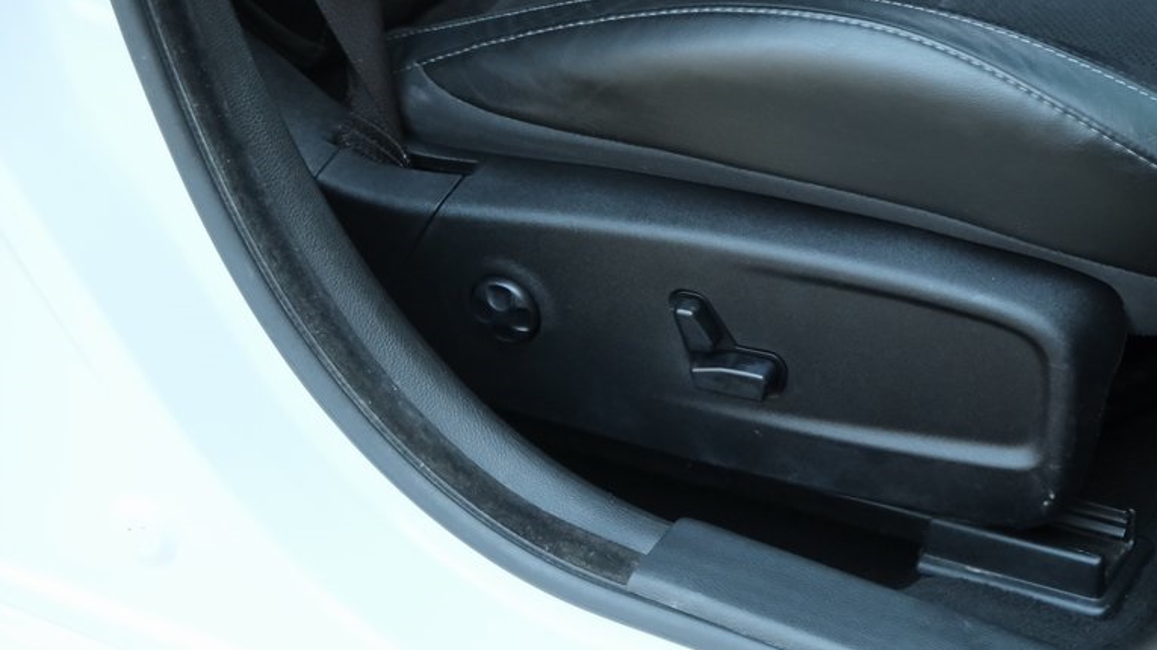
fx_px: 2883
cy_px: 358
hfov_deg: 22.6
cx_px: 738
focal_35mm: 94
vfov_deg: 12.9
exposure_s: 1/640
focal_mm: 44.4
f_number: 5
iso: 4000
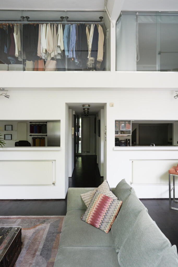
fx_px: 178
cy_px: 134
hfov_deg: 53.1
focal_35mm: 24
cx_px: 89
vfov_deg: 73.8
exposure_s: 1/50
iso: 800
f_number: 7.1
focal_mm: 24
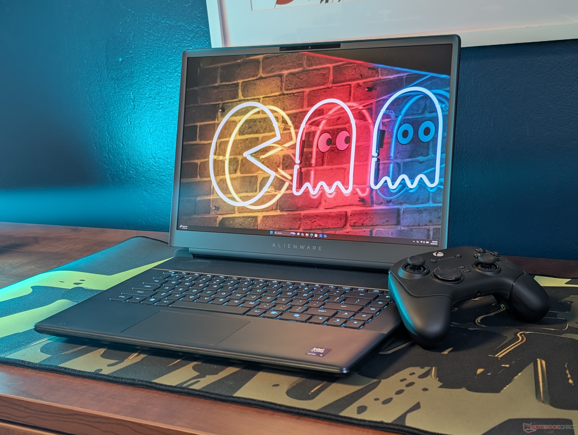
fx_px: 819
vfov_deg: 29.7
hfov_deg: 38.9
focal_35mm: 49
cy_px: 218
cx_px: 289
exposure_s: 1/40
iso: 83
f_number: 1.68
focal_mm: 6.9
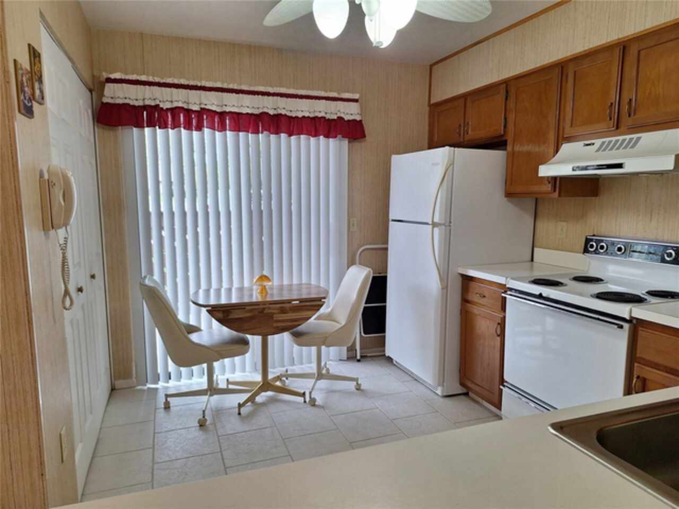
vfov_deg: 58.9
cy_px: 254
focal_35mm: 23
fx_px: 451
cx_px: 340
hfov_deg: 73.9
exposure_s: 1/120
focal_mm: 5.54
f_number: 1.8
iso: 64
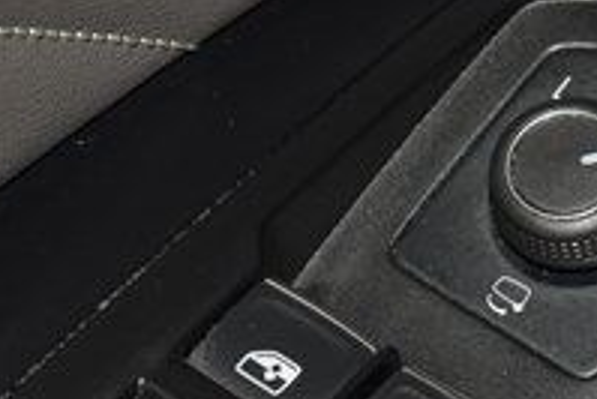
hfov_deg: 6.1
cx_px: 261
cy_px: 368
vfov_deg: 4.1
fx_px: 5609
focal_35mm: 338
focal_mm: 70
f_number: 8
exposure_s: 1/125
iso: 100
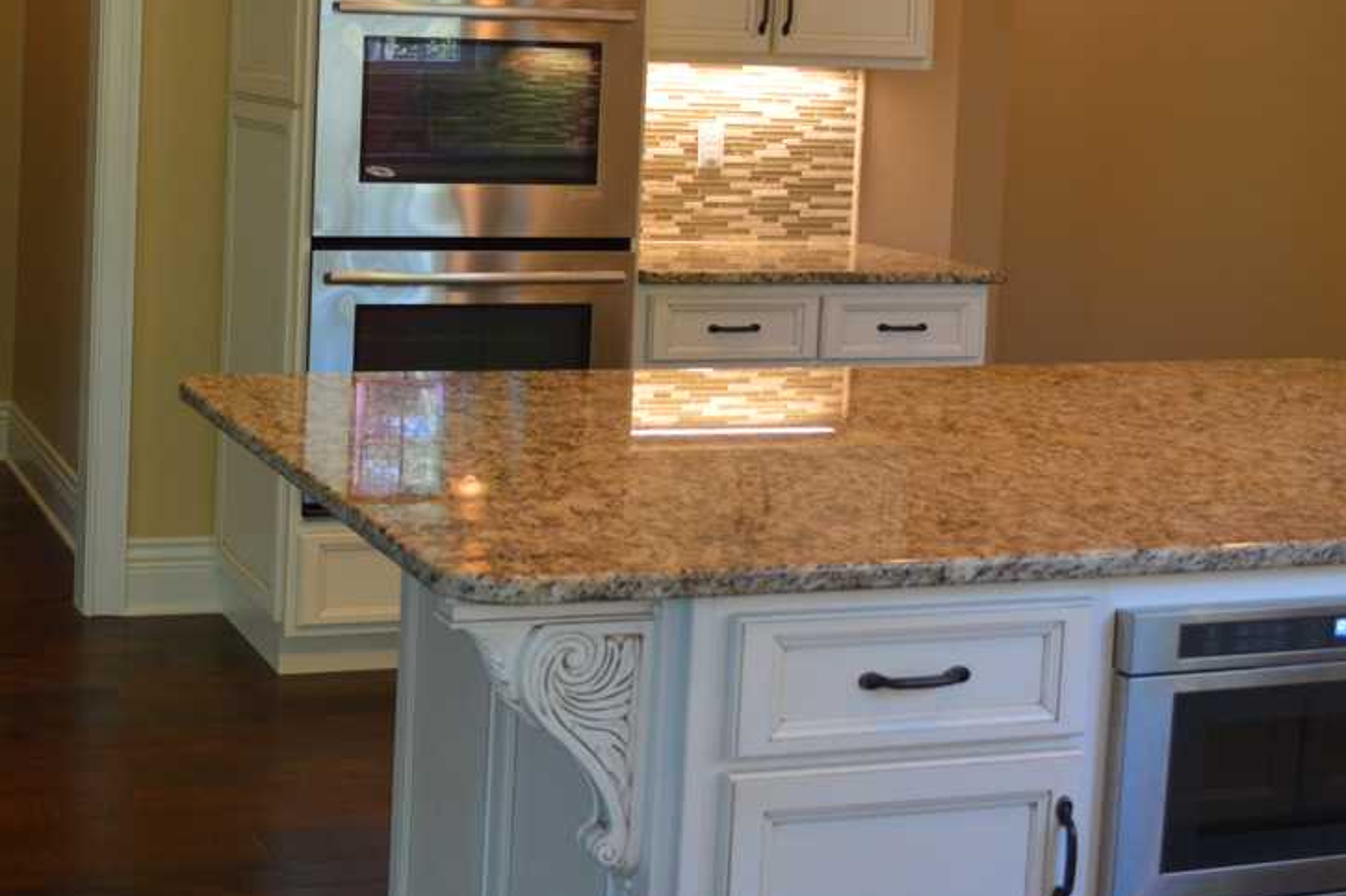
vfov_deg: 23.7
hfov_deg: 34.6
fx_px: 2093
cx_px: 282
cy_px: 126
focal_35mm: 56
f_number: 4
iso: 400
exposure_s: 1/60
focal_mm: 18
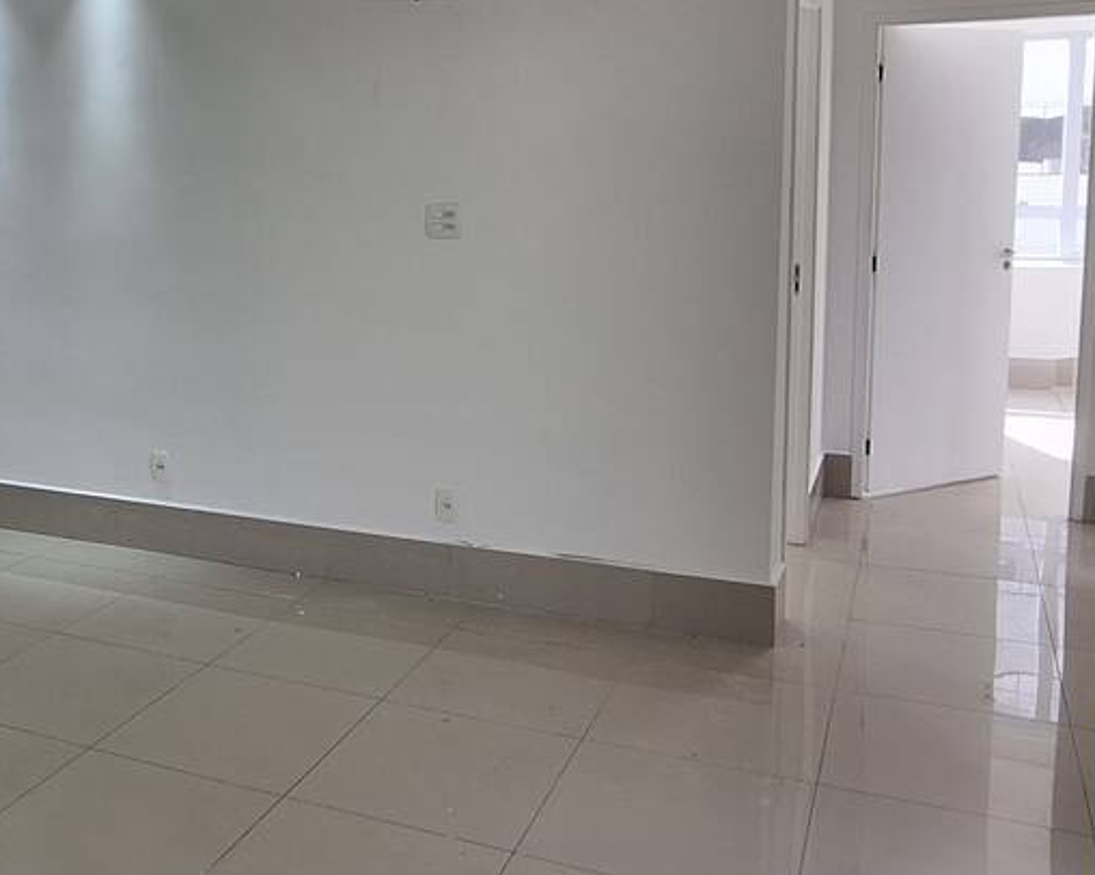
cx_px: 321
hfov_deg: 49.0
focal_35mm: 36
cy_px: 300
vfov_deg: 40.7
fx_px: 1166
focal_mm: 1.74
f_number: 2.2
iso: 50
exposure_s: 1/40
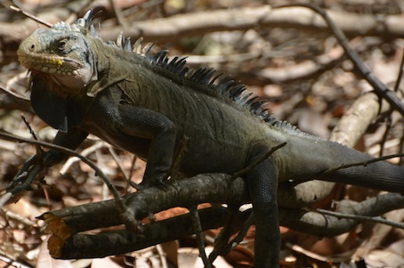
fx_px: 6733
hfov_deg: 3.4
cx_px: 211
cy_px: 159
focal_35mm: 601
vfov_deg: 2.3
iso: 100
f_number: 5.6
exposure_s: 1/40
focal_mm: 280
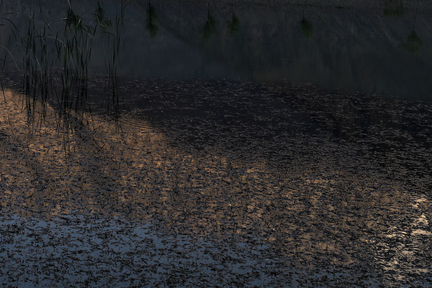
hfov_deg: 24.0
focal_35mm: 80
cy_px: -59
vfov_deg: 16.4
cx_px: -19
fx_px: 960
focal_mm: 31
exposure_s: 1/125
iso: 100
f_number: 5.6
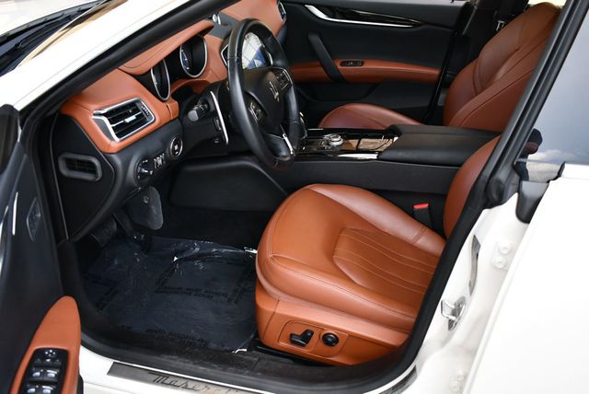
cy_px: 197
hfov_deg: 53.1
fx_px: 590
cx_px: 294
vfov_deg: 36.9
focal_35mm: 36
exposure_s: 1/250
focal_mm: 18
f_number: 3.5
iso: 400
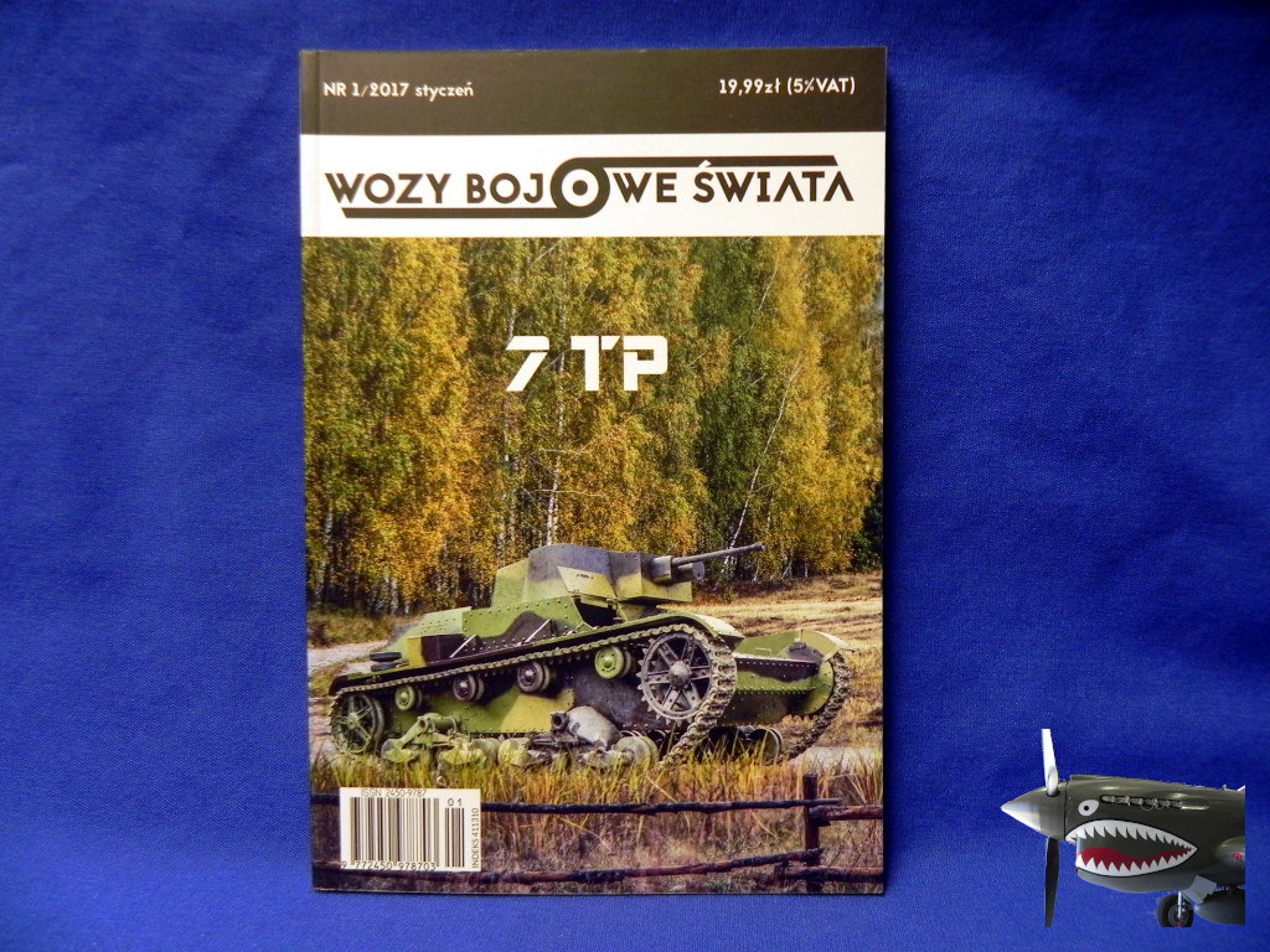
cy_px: 476
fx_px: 954
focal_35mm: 26
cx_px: 635
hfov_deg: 67.3
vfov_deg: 53.1
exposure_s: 1/30
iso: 223
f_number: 2.8
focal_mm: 4.6
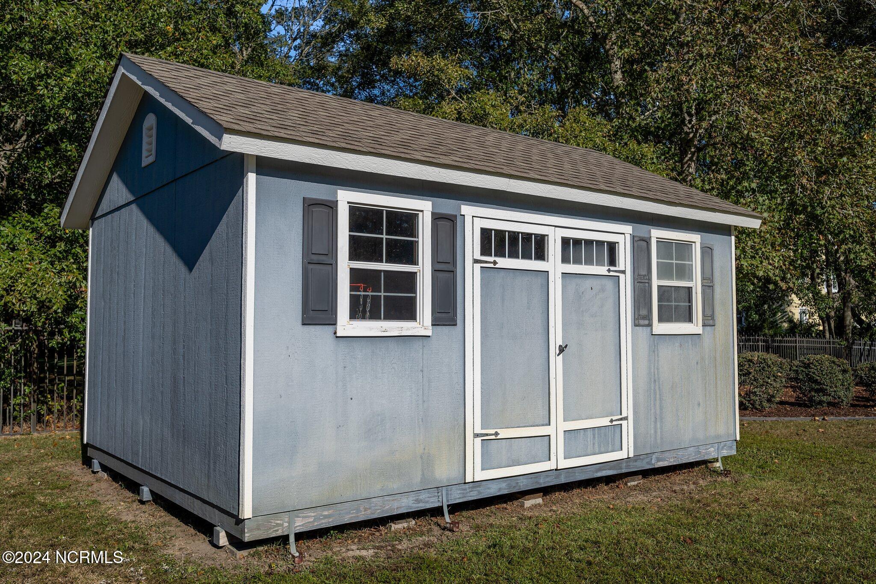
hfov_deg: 61.9
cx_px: 438
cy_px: 292
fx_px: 730
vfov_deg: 43.6
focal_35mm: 30
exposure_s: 1/800
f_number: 7.1
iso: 64
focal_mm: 30
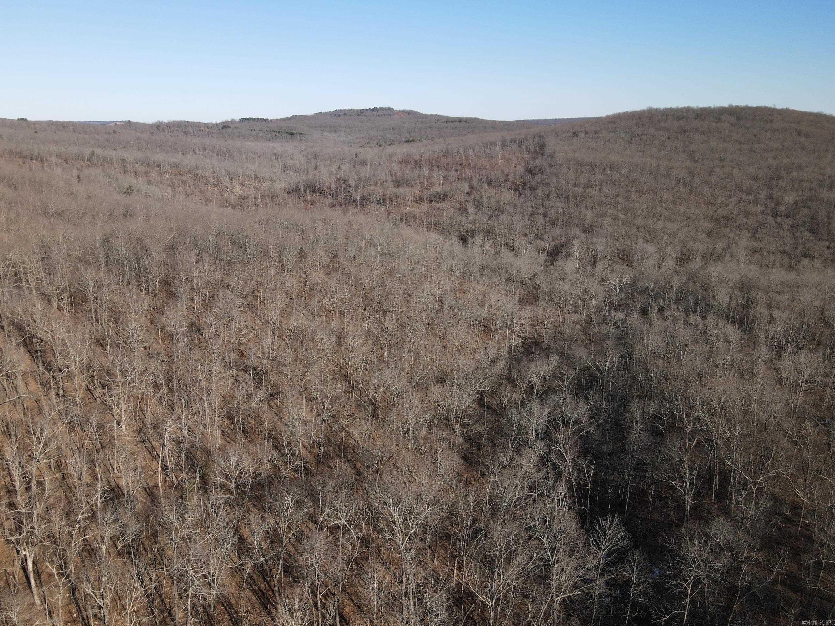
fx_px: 579
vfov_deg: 56.8
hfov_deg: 71.6
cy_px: 313
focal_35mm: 24
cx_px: 418
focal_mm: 4.5
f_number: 2.8
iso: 180
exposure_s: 1/15
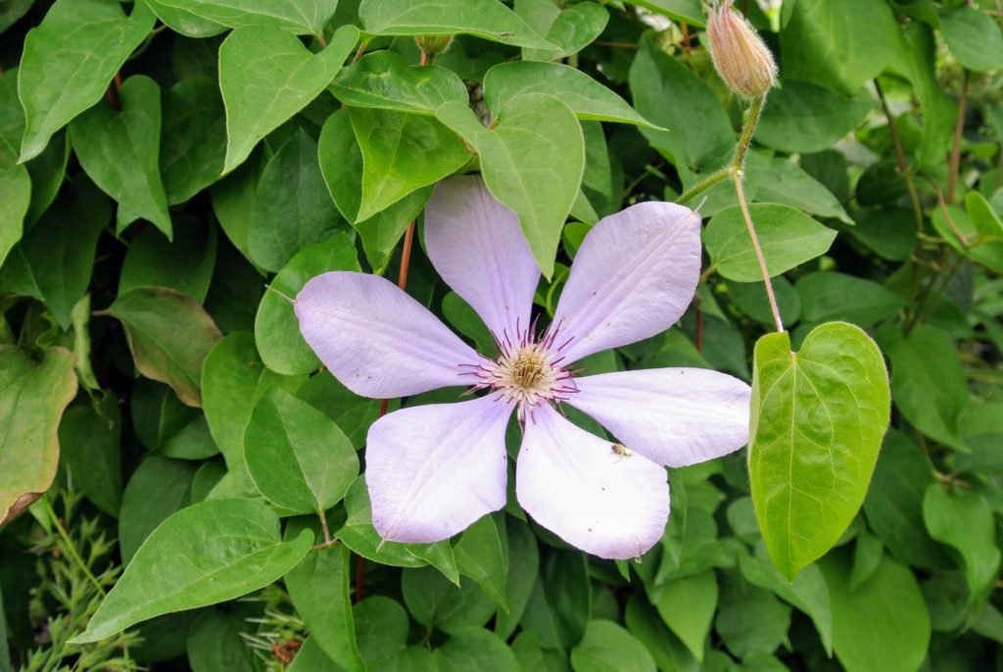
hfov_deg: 44.4
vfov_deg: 30.6
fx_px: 1228
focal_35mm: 44
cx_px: 502
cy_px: 336
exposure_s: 1/160
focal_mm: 16.3
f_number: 4.2
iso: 100
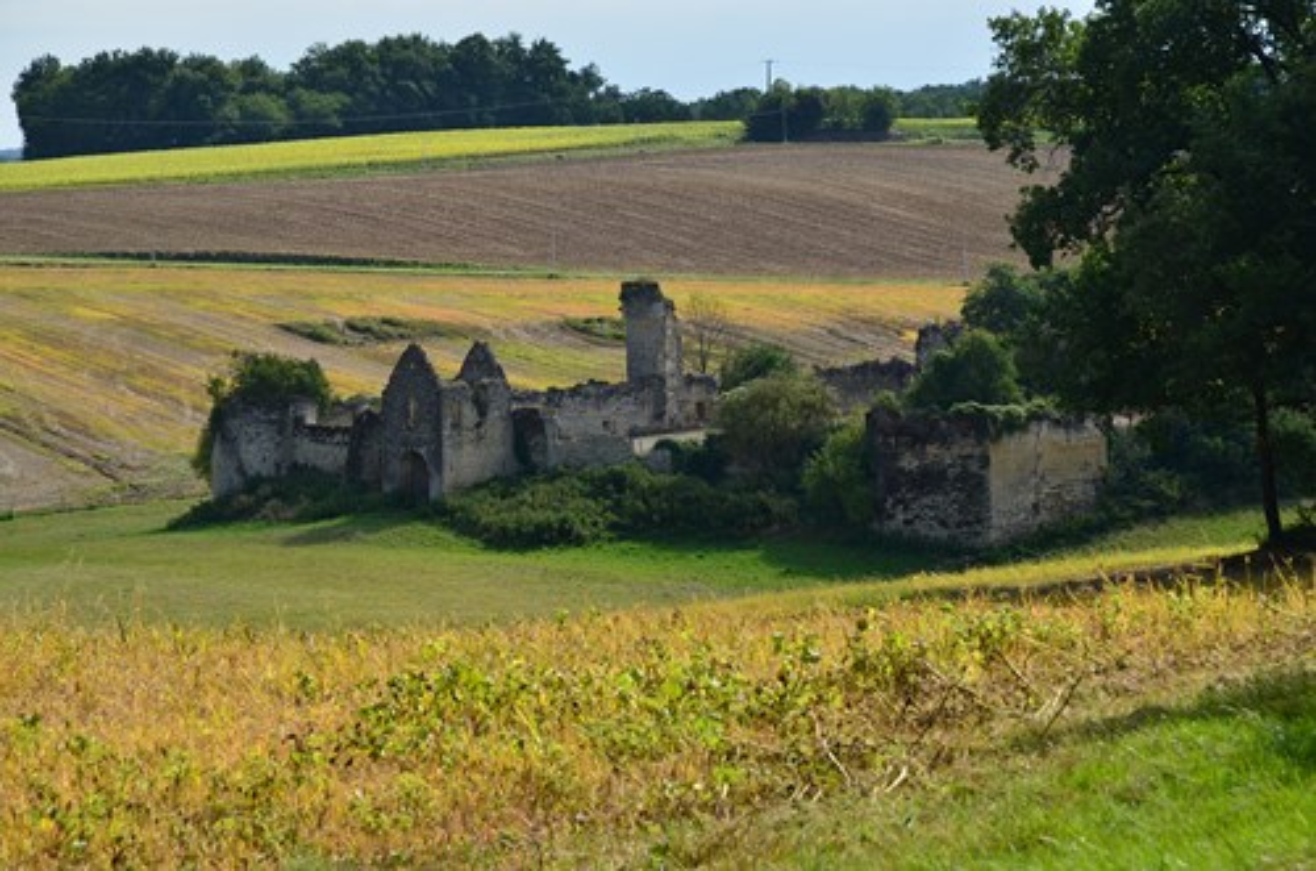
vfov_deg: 10.7
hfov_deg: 16.1
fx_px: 4650
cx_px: 658
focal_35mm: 128
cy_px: 436
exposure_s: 1/200
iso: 100
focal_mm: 85
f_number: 13
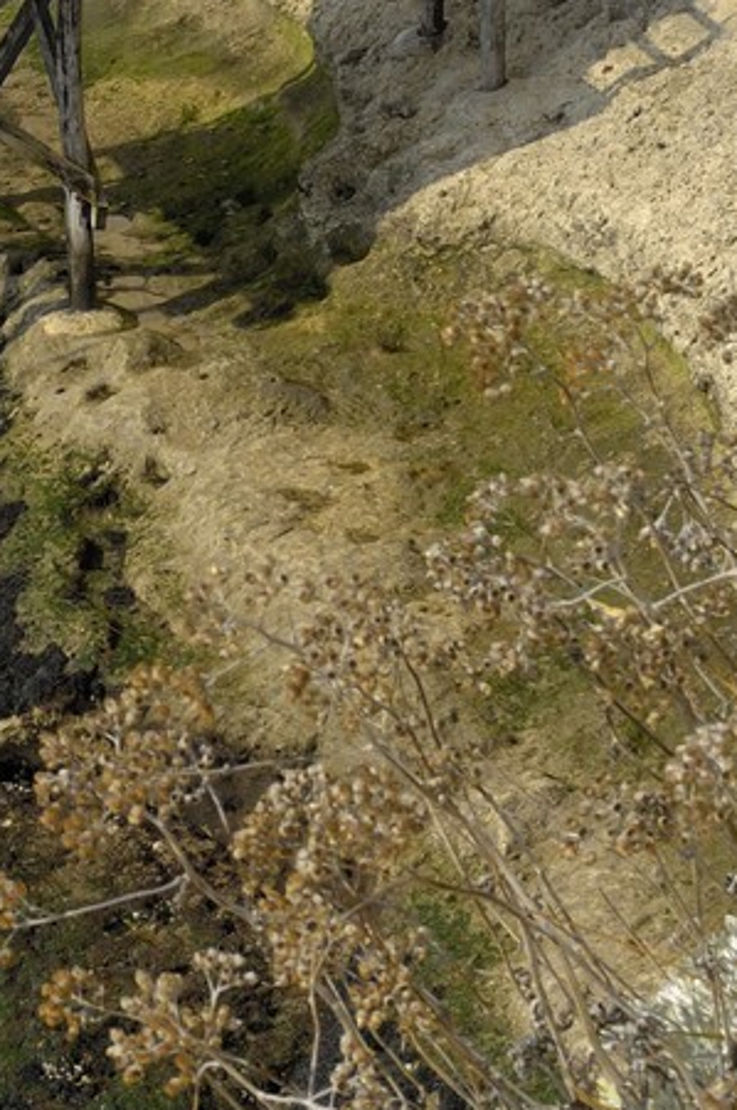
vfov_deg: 10.8
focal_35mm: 187
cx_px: -560
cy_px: -321
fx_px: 5749
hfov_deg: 7.2
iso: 100
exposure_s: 1/160
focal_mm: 35
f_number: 11
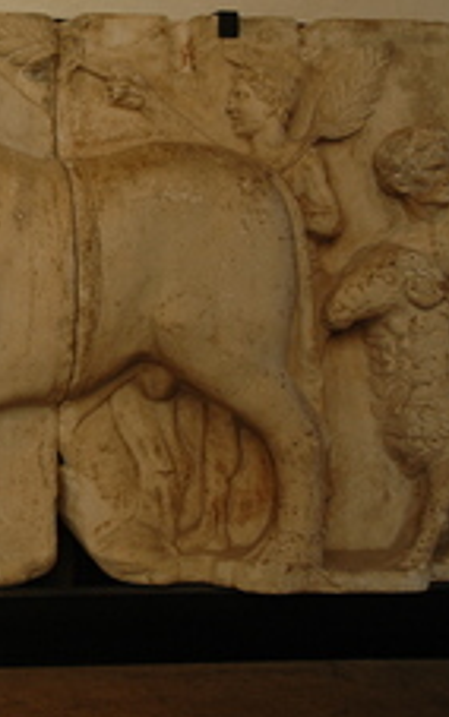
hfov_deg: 17.9
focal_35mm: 65
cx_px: -224
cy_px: 275
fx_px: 1272
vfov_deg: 31.4
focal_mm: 22
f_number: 3.8
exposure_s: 1/60
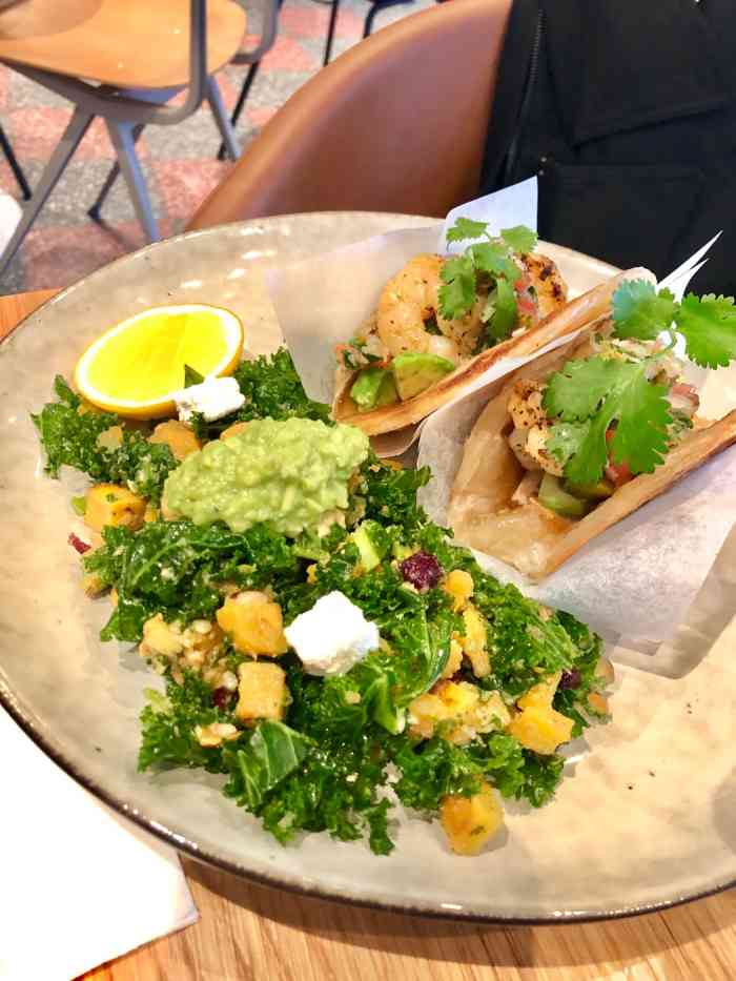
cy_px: 490
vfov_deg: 63.4
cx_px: 368
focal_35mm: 28
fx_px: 794
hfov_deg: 49.8
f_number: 1.8
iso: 80
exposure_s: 1/16
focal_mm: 3.99
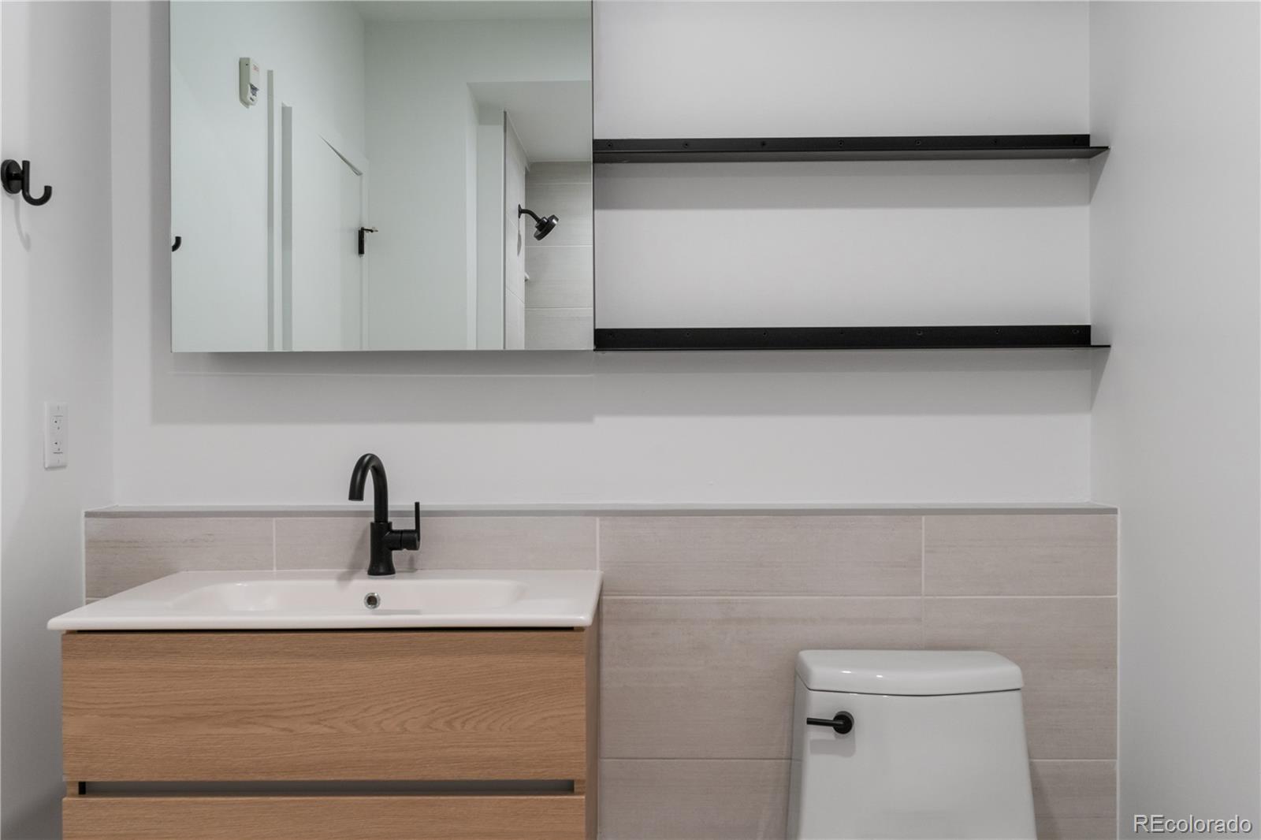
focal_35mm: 31
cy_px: 420
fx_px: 1086
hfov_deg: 60.3
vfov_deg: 42.3
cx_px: 630
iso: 640
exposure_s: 1/20
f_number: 9
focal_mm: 31
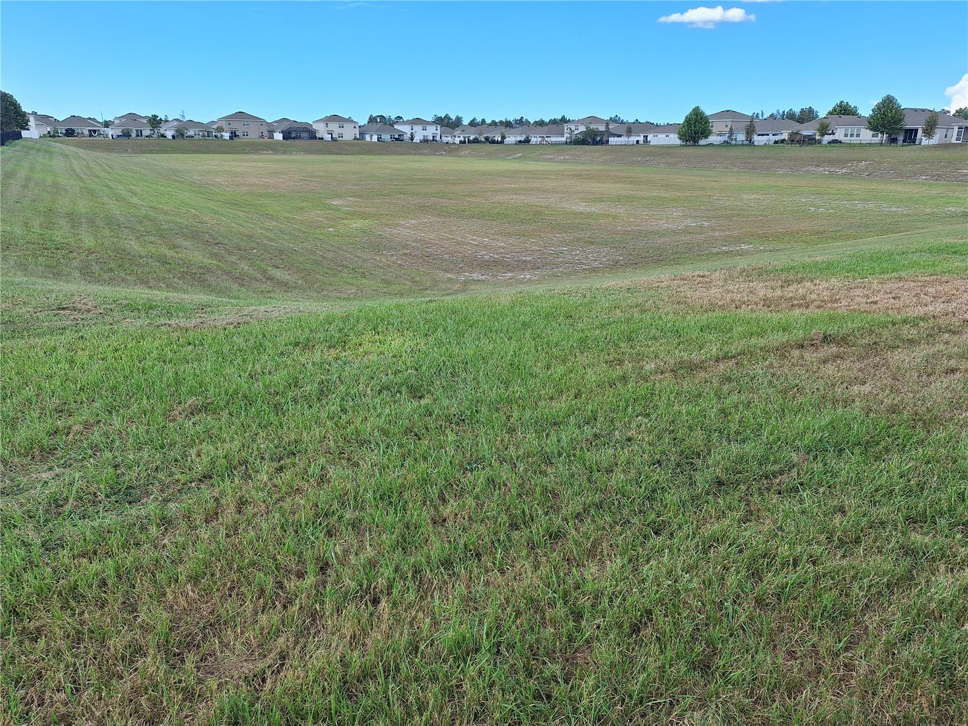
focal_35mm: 23
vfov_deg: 58.9
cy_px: 363
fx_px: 643
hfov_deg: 73.9
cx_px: 484
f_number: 1.8
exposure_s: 1/918
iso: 40
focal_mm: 5.54
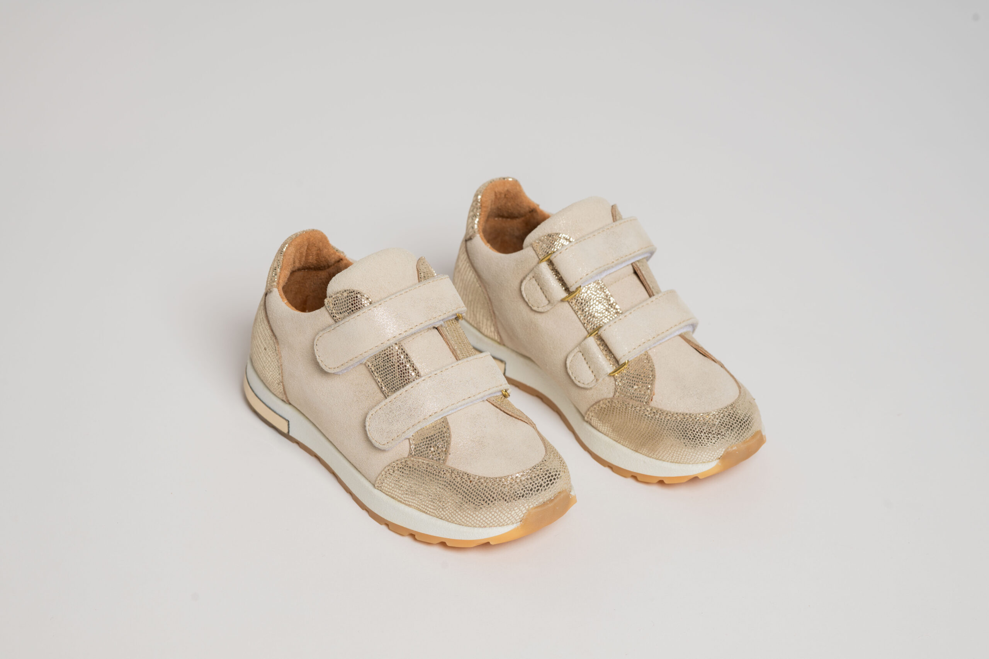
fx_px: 2335
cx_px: 494
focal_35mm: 85
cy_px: 330
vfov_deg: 16.1
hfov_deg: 23.9
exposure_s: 1/200
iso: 100
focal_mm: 85
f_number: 16
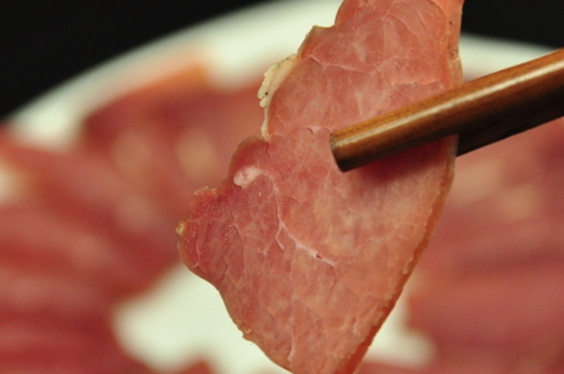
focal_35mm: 266
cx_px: 311
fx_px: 4163
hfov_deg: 7.8
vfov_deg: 5.2
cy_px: 253
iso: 800
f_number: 5.3
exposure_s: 1/125
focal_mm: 80
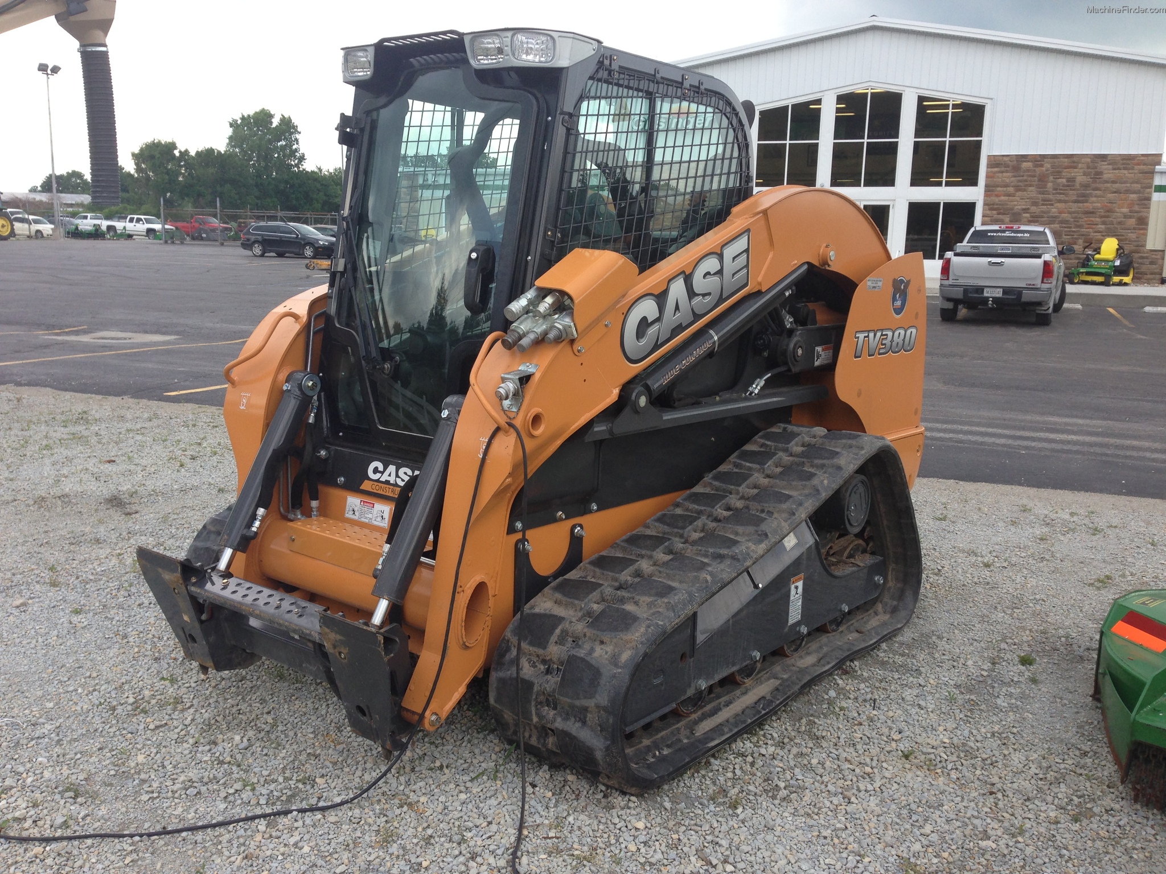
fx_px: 1112
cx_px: 583
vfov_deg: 42.9
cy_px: 437
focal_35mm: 33
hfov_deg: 55.4
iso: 50
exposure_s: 1/414
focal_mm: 4.12
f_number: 2.4
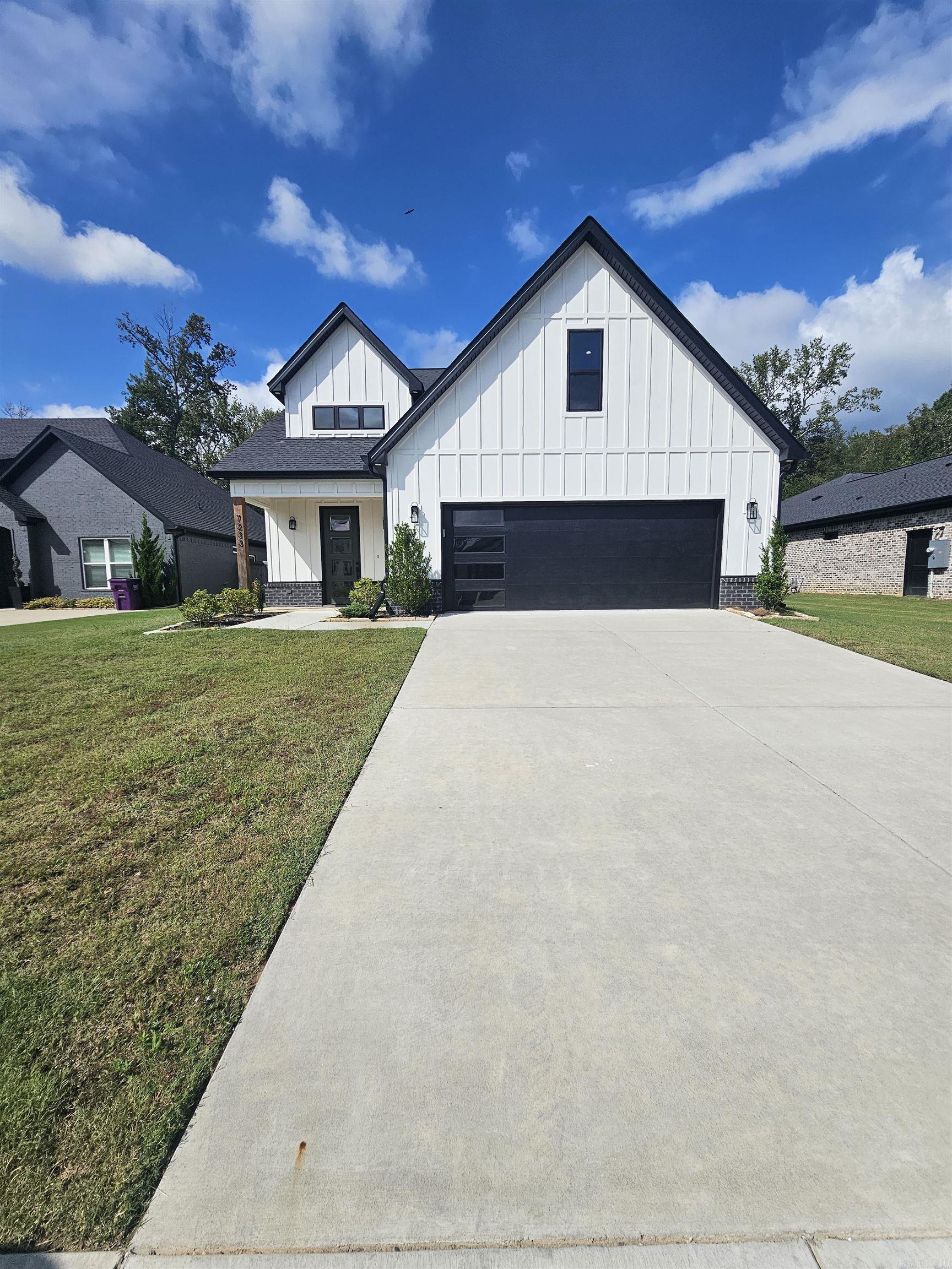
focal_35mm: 13
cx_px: 476
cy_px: 634
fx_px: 477
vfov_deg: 106.2
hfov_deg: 89.9
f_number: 2.2
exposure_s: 1/5523
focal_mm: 2.2
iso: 50
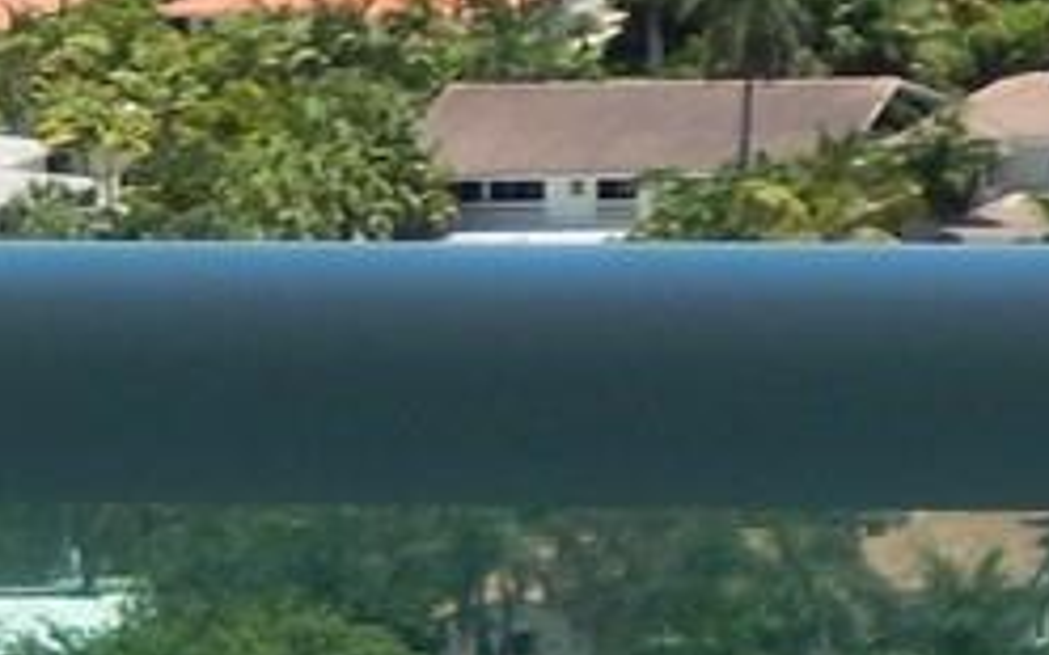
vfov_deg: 4.2
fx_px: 8805
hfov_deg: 6.4
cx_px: 2897
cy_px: -478
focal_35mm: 308
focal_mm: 8.1
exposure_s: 1/800
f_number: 4.3
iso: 125
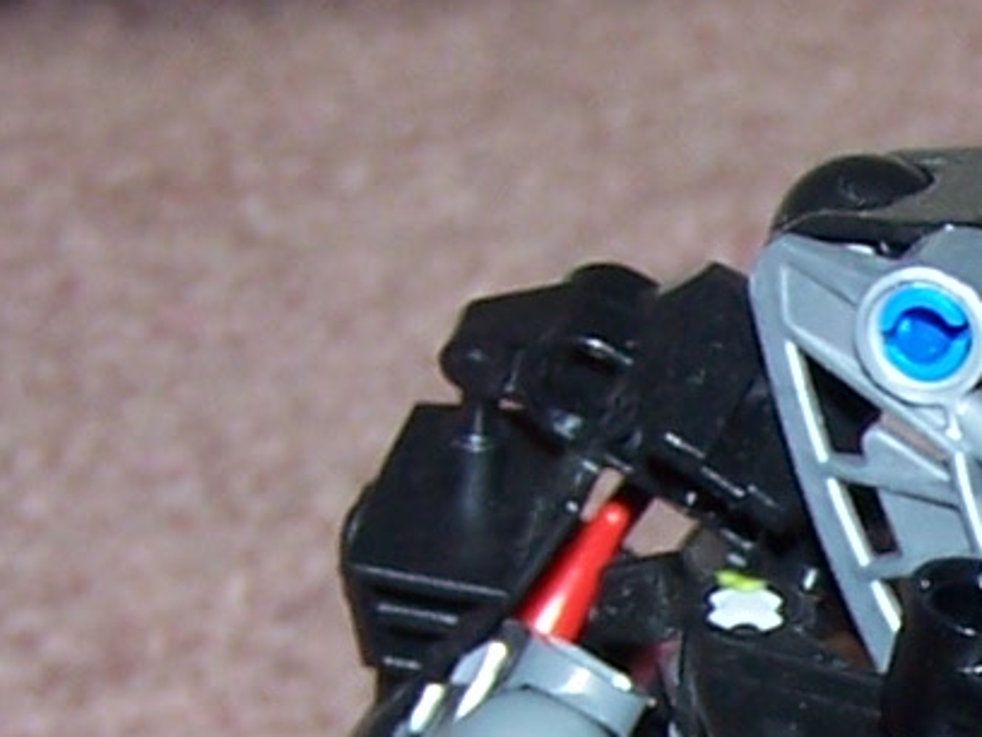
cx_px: 1454
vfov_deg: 6.5
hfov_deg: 8.6
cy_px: 937
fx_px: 6411
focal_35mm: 226
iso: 80
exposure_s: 1/60
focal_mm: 6.7
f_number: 2.8
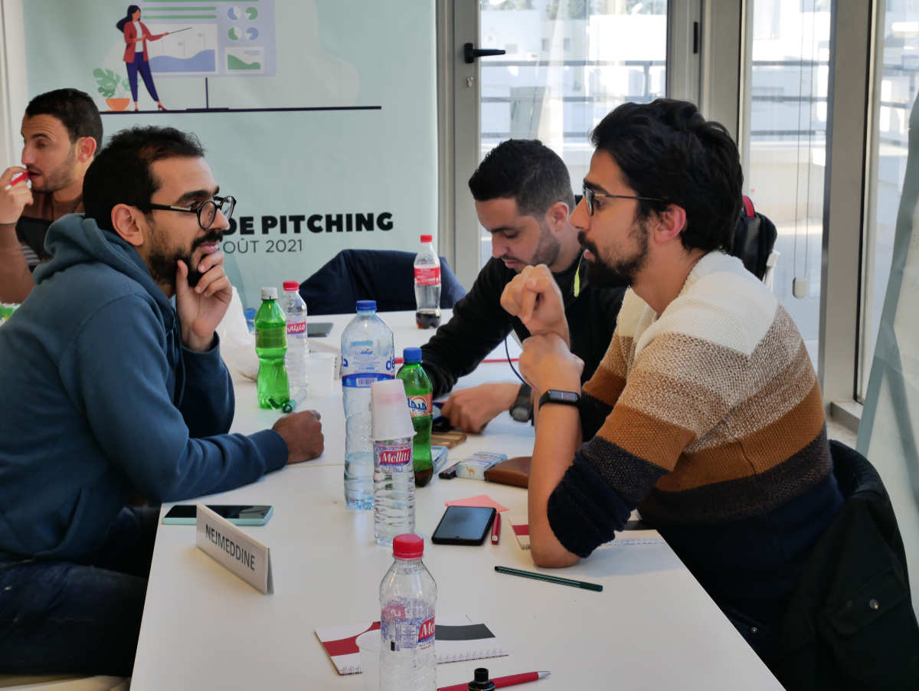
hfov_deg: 30.2
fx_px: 1700
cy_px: 346
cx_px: 460
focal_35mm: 64
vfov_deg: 23.0
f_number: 5.6
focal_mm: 32
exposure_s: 1/20
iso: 800
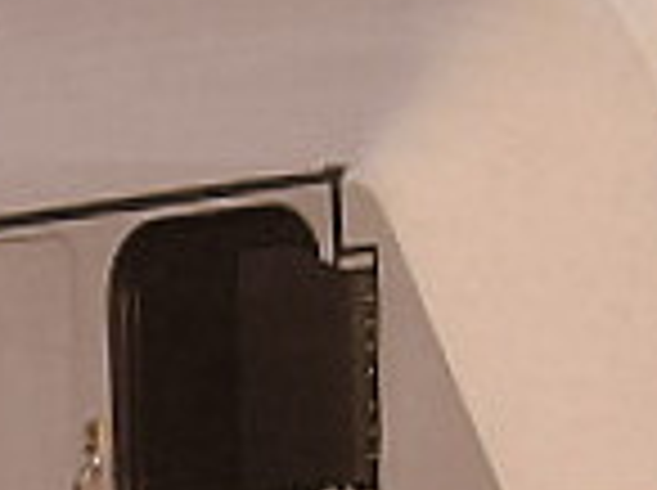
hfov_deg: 8.2
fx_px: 4529
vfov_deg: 6.2
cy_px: 575
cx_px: -140
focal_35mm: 239
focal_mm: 6.3
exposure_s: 1/90
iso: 80
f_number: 7
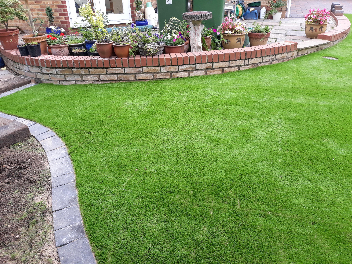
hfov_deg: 65.3
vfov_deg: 51.4
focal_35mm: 27
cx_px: 176
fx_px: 275
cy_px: 132
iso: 40
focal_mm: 3.71
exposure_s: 1/246
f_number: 1.7
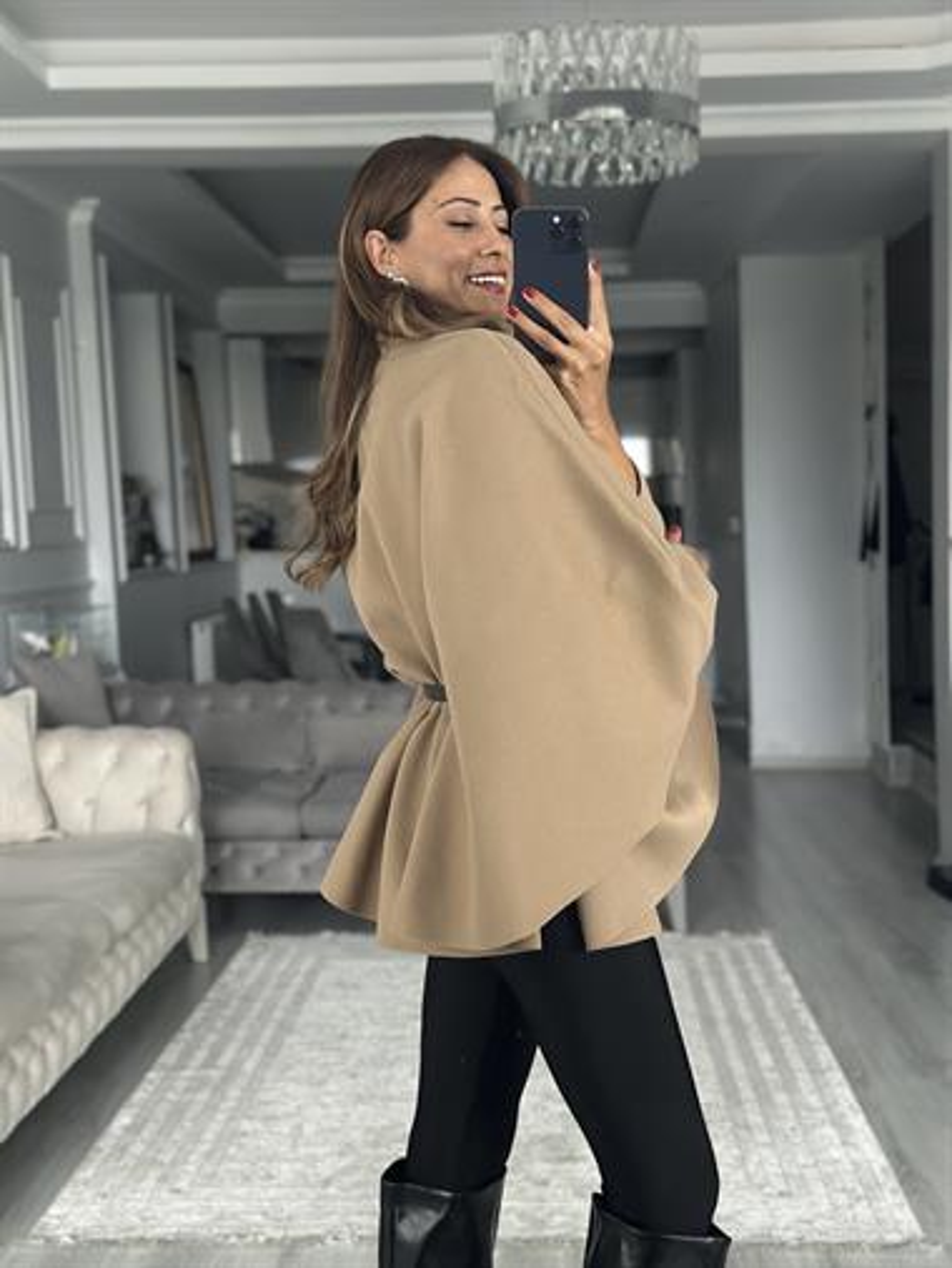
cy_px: 634
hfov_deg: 30.3
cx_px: 476
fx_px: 1759
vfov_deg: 39.6
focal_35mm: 48
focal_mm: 6.86
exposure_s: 1/40
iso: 500
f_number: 1.78
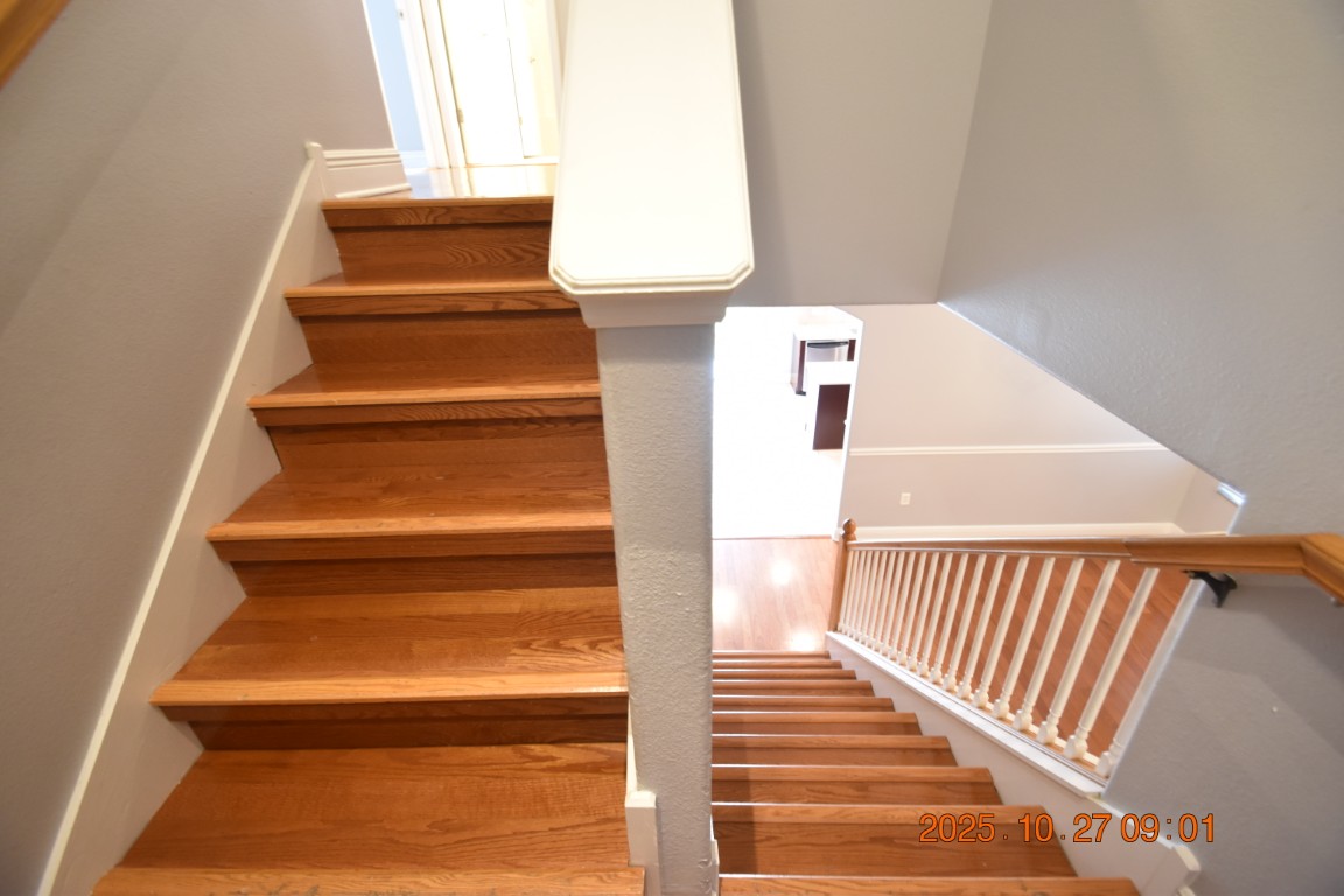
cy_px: 448
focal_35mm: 15
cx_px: 672
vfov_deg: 77.3
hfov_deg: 100.4
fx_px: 560
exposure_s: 1/10
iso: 800
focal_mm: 10
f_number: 3.5
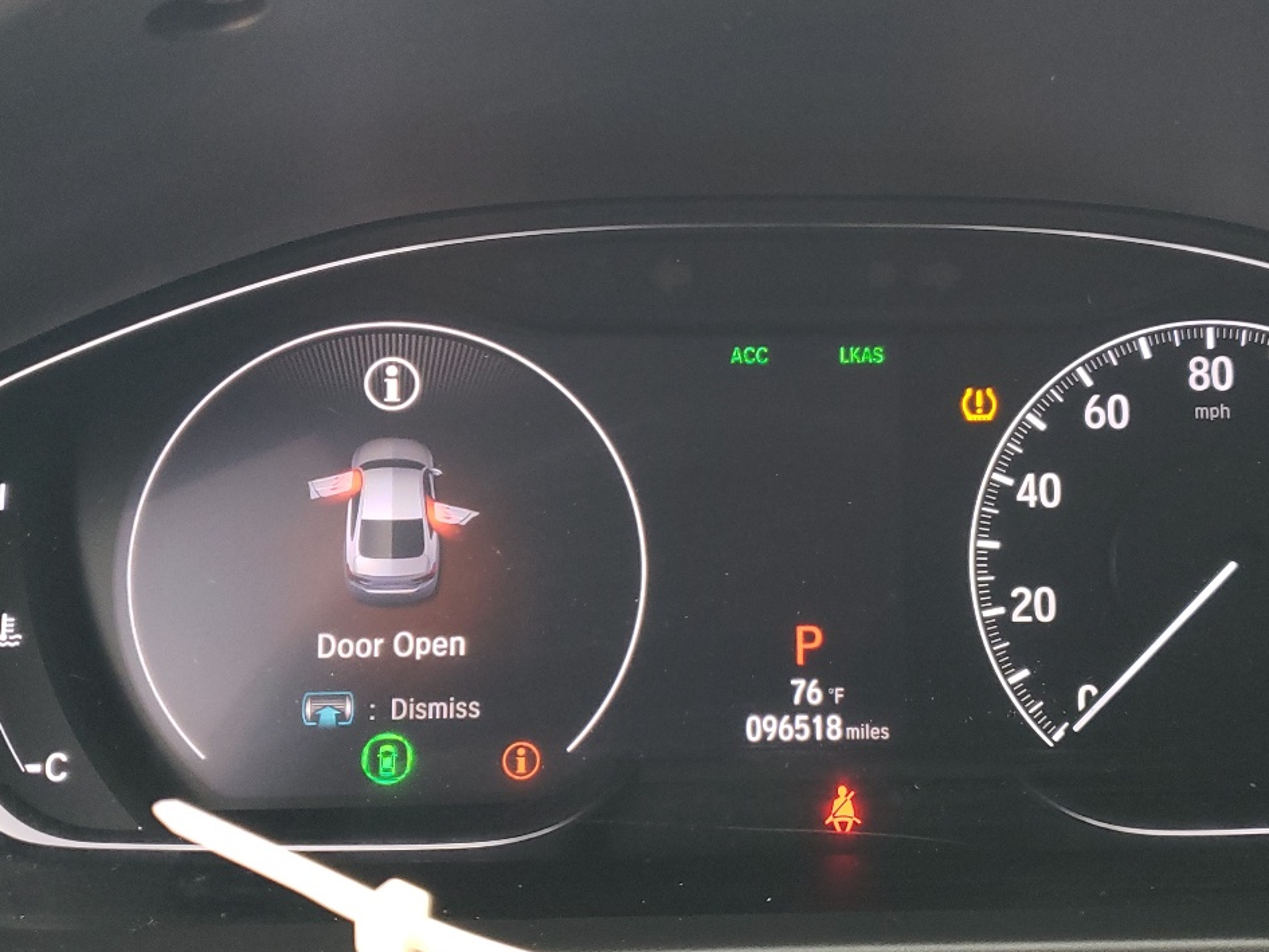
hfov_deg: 42.8
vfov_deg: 32.9
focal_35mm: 44
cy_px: 463
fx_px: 1613
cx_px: 751
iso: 129
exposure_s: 1/50
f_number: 1.5
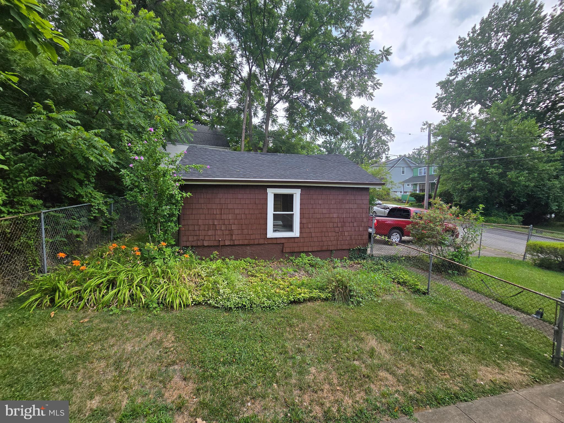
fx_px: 212
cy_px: 212
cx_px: 282
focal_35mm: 13
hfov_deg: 106.2
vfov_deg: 89.9
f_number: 2.2
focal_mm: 2.2
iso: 100
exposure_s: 1/2000
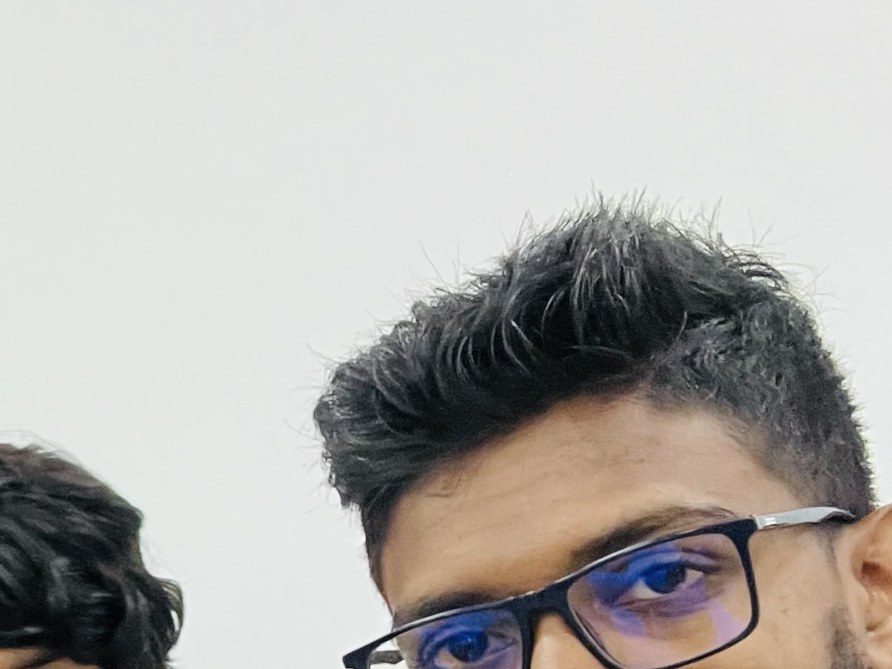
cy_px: 999
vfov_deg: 17.3
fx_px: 1984
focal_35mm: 77
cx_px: -463
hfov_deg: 21.2
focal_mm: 2.71
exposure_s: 1/50
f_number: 2.2
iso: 200
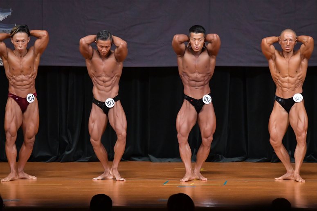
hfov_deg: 8.1
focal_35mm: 255
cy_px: 106
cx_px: 158
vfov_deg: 5.4
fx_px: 2244
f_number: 5.6
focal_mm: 170
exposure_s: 1/400
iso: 5000
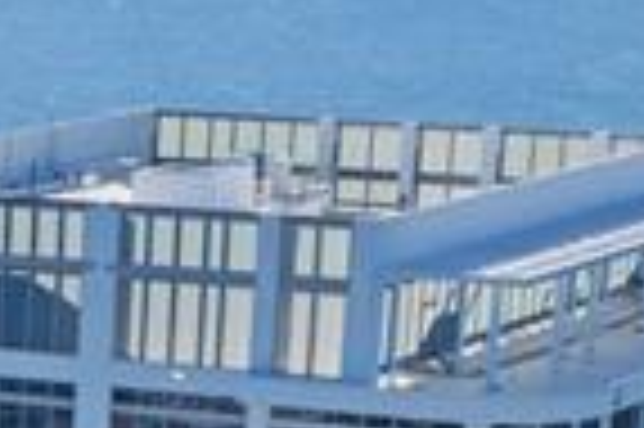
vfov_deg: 6.3
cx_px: -522
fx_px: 3592
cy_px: 1298
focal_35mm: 201
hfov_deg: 9.7
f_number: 5
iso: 100
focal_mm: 14.45
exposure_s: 1/80
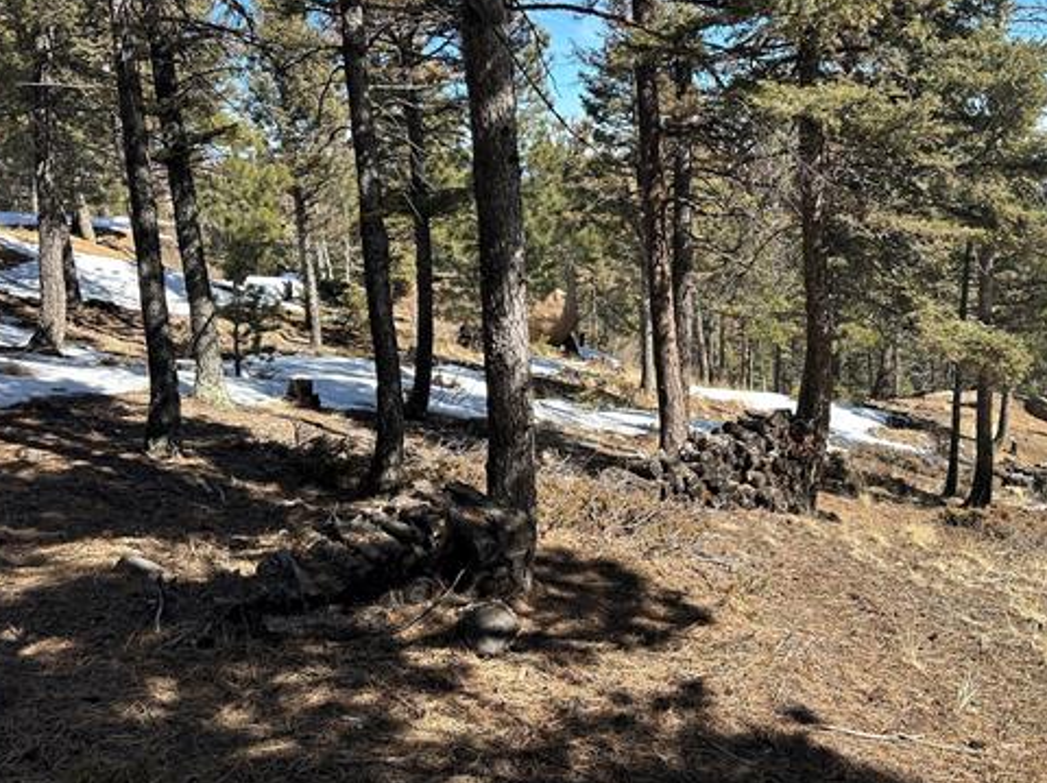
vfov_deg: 44.0
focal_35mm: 32
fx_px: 967
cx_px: 667
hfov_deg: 56.0
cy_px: 350
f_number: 1.78
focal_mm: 6.86
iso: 80
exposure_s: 1/1880
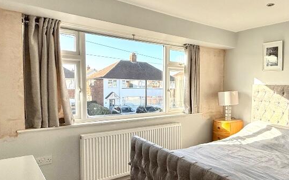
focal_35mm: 28
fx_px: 220
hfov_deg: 63.7
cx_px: 206
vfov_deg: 44.5
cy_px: 98
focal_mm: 2.22
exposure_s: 1/445
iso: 64
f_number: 2.2
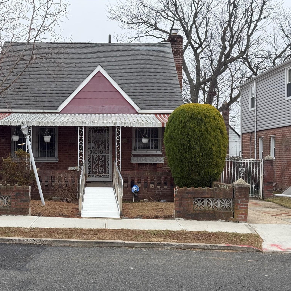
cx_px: 108
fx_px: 542
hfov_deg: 29.9
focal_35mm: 57
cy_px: 146
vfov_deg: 30.0
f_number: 1.78
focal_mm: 6.76
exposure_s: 1/1203
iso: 64
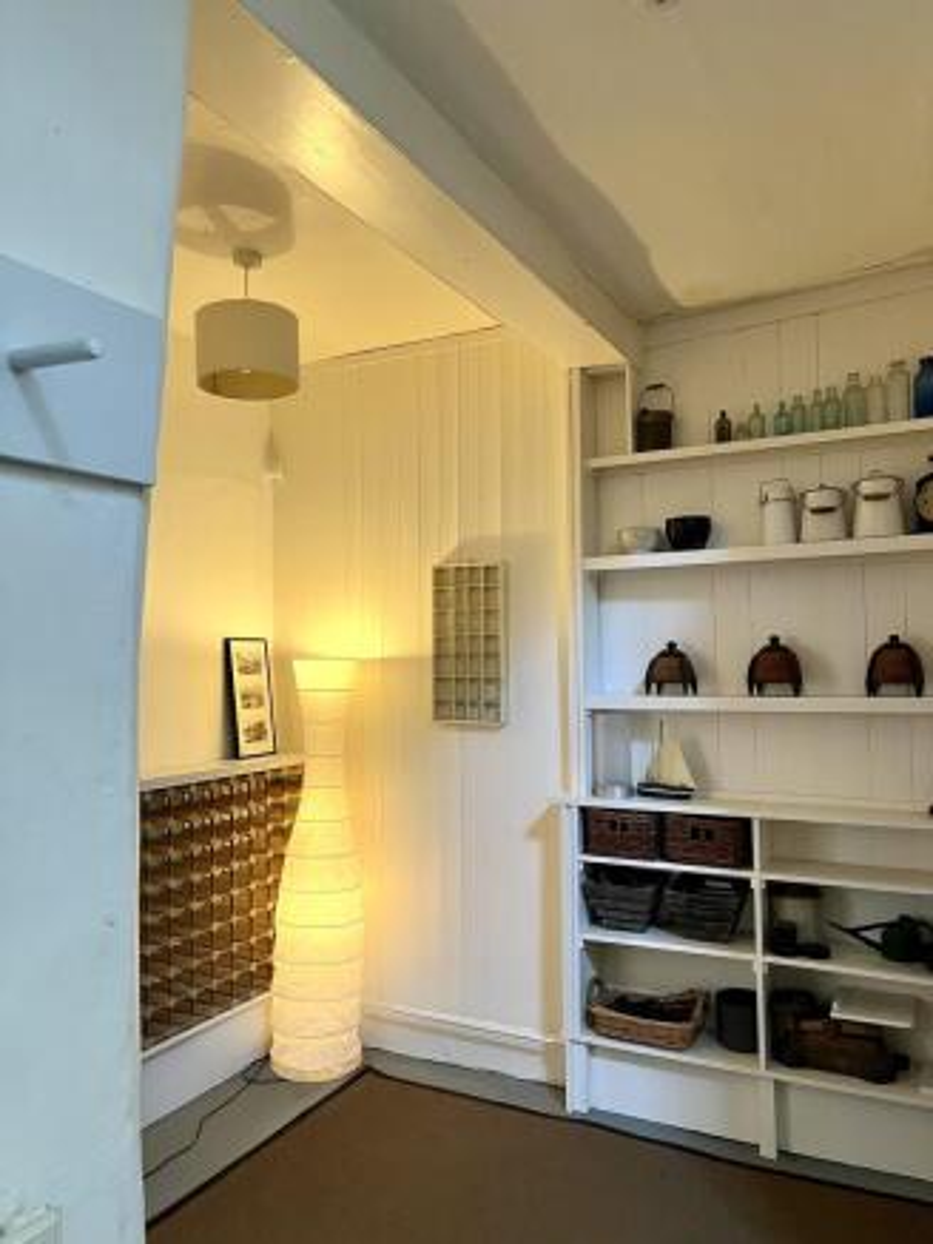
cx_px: 466
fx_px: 934
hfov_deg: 53.1
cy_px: 622
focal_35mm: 26
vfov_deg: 67.3
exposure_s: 1/50
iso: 320
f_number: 1.5
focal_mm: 5.7
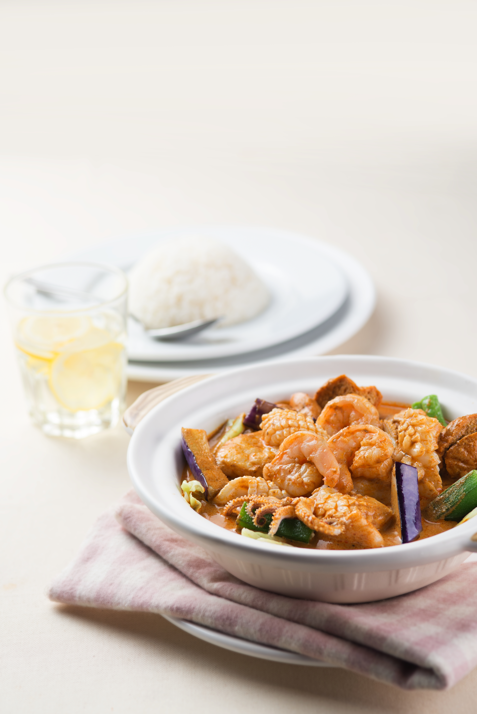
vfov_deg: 19.5
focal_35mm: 105
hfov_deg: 13.1
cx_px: 238
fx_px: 2085
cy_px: 357
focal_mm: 105
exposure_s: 1/180
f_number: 5.6
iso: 200
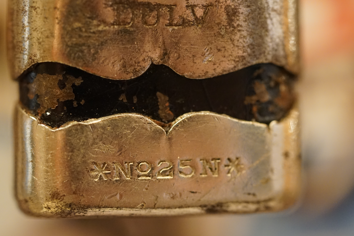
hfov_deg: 18.1
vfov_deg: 12.1
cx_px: 193
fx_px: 1111
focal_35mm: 113
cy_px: 107
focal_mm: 90
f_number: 2.8
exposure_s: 1/100
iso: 5000
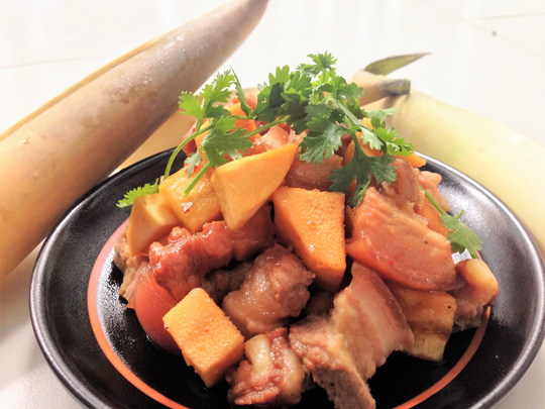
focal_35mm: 33
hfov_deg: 55.4
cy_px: 204
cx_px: 272
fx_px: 520
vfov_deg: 42.9
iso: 100
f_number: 2.4
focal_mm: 4.12
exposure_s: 1/20
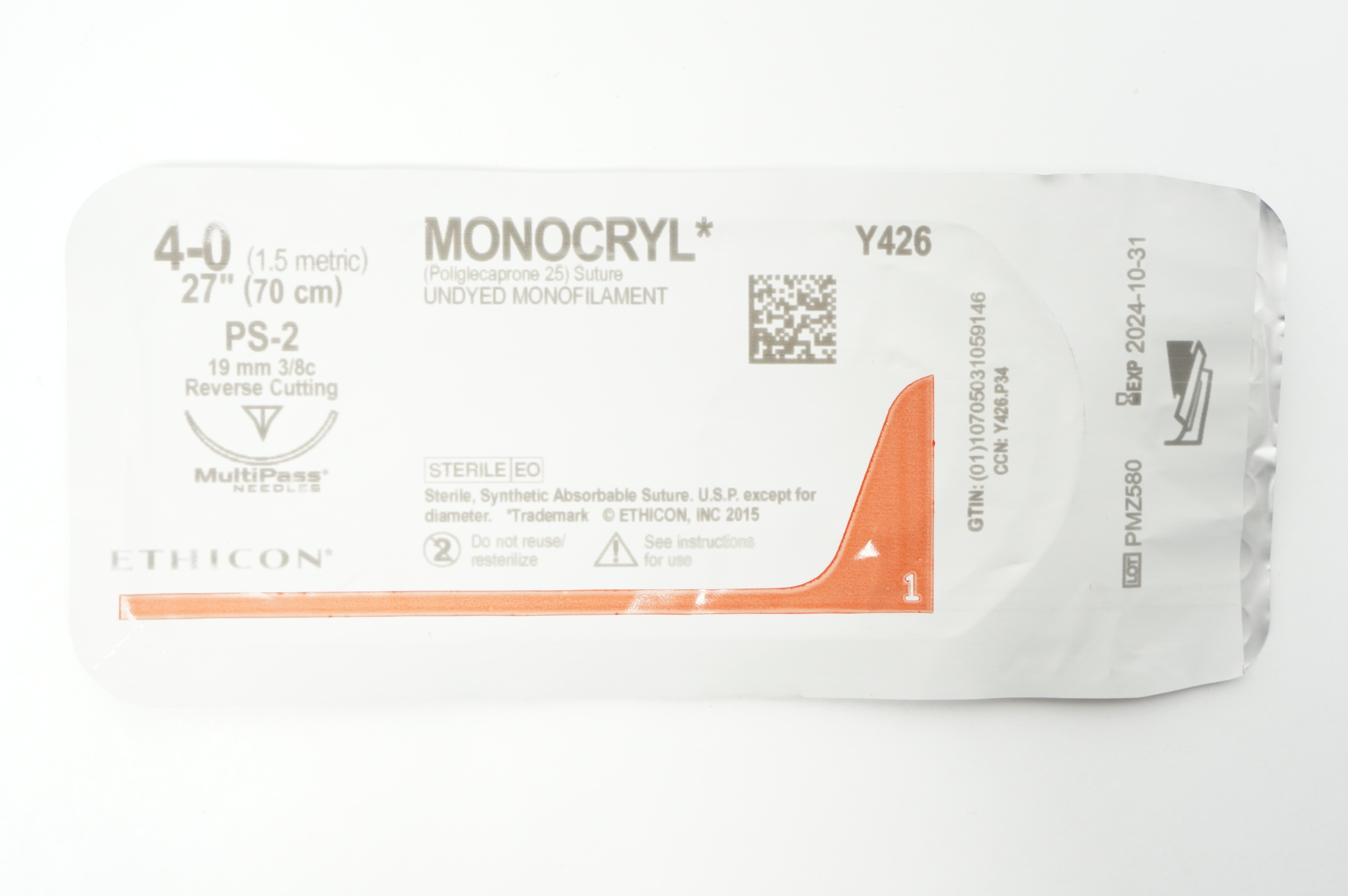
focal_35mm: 44
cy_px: 448
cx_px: 674
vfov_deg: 30.8
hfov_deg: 45.0
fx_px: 1627
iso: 400
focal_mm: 29
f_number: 7.1
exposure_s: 1/15
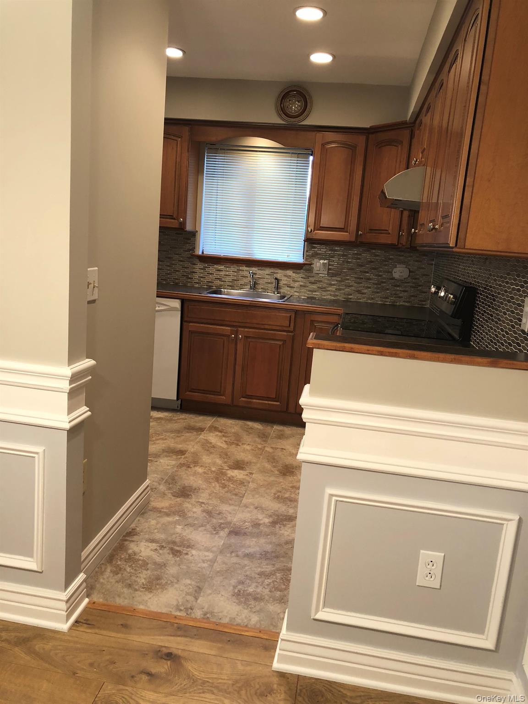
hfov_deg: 49.7
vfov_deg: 63.4
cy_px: 352
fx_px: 569
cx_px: 264
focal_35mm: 28
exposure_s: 1/20
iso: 32
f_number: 1.8
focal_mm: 4
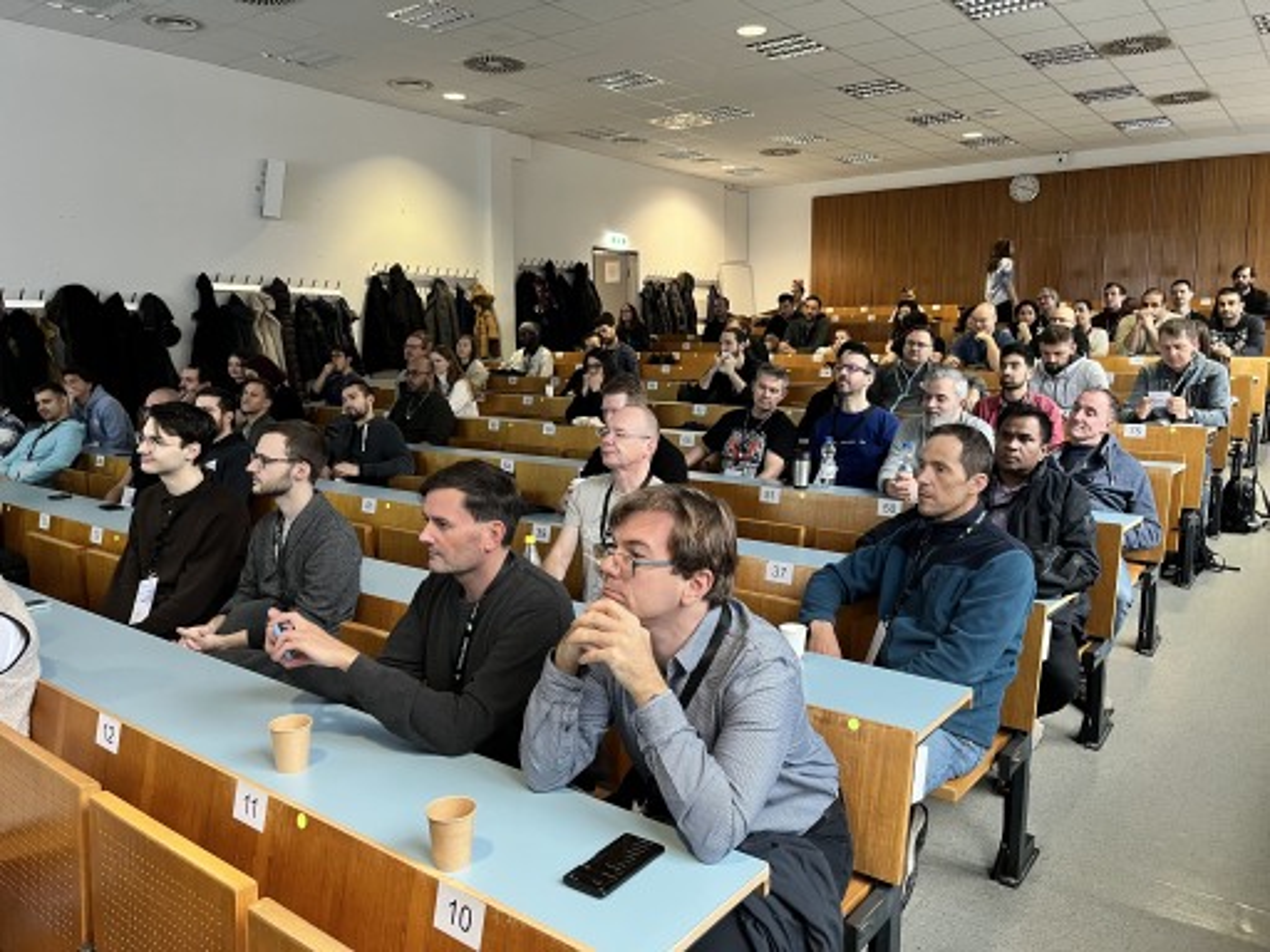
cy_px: 476
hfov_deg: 67.3
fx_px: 954
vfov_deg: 53.1
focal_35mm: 26
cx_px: 635
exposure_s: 1/60
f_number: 1.6
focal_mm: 5.1
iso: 320
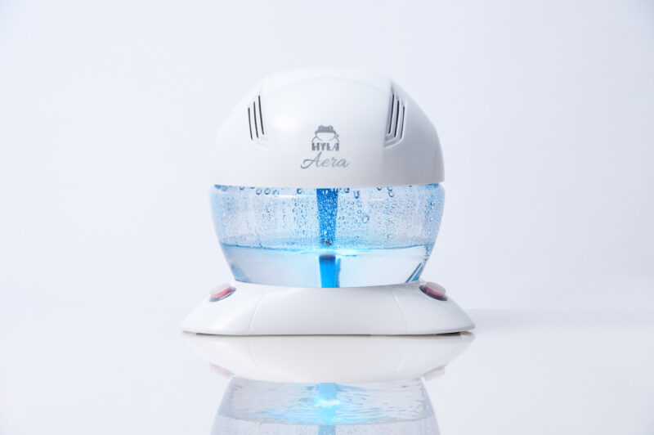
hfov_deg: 10.3
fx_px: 3630
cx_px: 327
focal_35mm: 200
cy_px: 218
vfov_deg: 6.9
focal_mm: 200
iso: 200
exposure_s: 1/125
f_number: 14
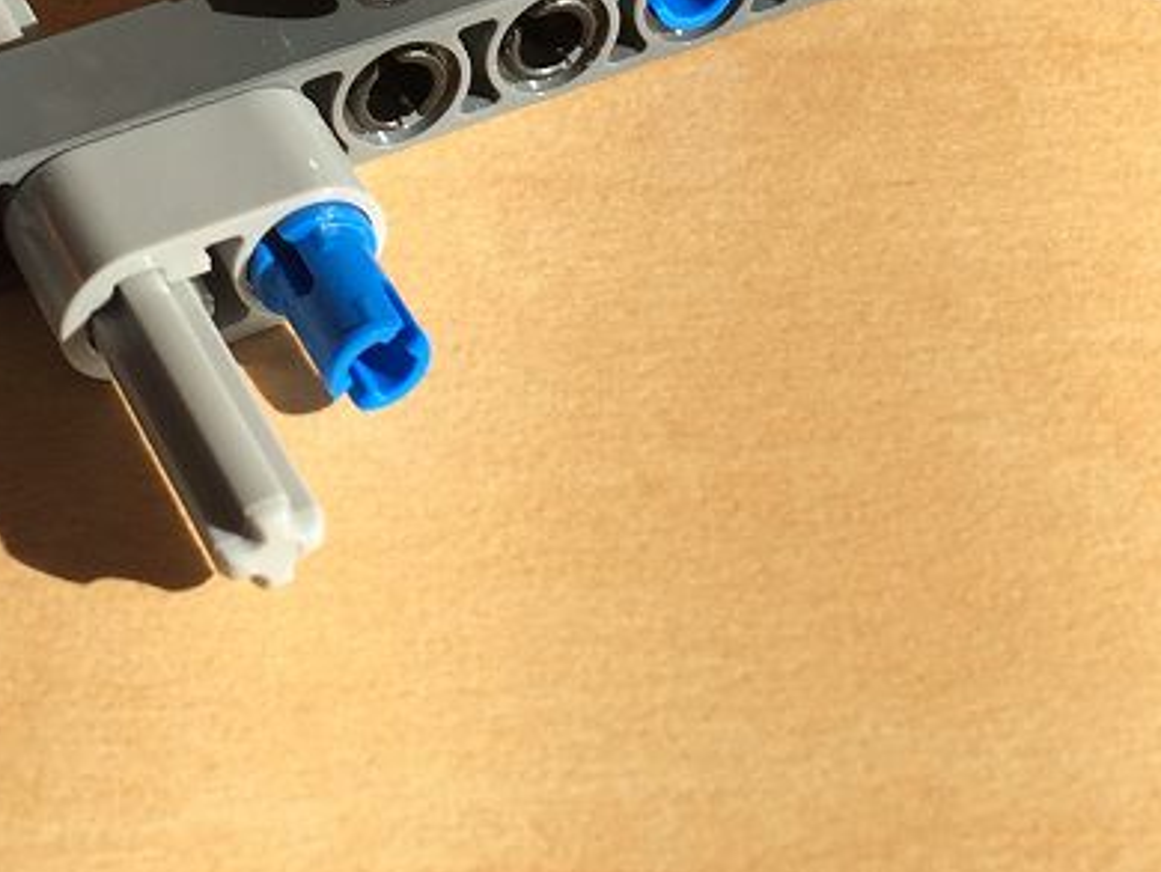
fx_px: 3255
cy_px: -317
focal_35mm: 97
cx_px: 753
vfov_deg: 14.5
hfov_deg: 20.2
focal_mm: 4.15
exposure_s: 1/892
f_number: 2.2
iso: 32
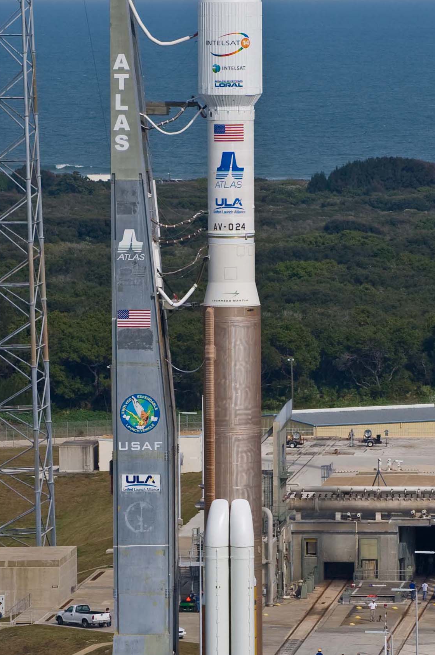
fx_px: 6064
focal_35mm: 334
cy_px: 389
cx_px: 245
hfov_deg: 4.1
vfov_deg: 6.2
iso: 200
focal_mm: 125
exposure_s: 1/800
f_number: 7.1
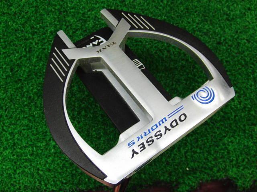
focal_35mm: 37
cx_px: 128
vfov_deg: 38.7
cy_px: 96
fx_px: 275
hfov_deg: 50.1
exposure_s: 1/60
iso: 400
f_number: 3.6
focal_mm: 6.42
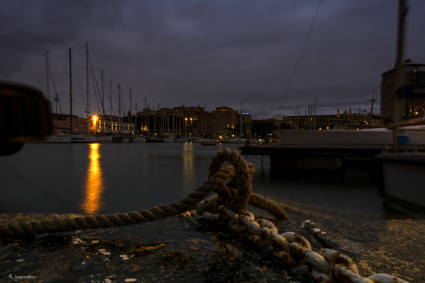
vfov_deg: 53.1
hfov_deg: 73.7
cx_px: 212
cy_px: 142
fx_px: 283
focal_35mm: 24
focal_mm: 16
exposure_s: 5
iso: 200
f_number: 22
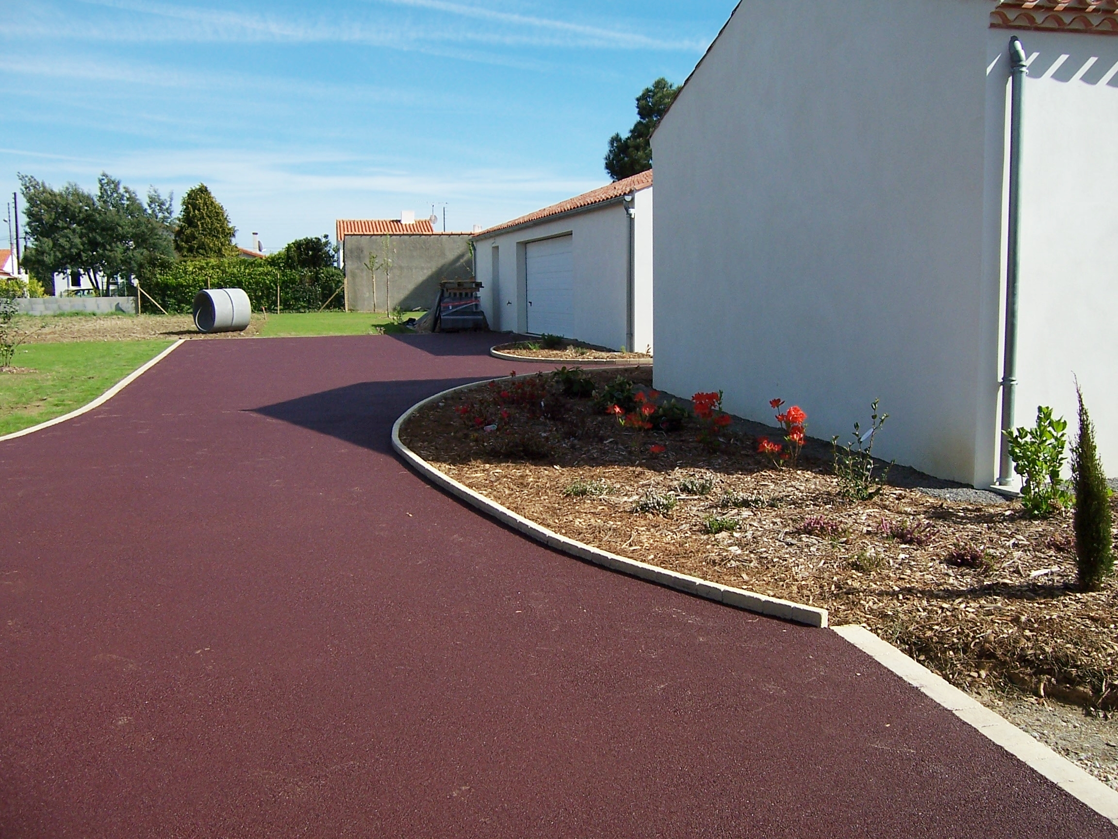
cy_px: 420
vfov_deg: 42.9
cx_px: 559
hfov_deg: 55.4
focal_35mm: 33
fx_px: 1066
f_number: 4
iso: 80
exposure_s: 1/750
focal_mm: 5.5
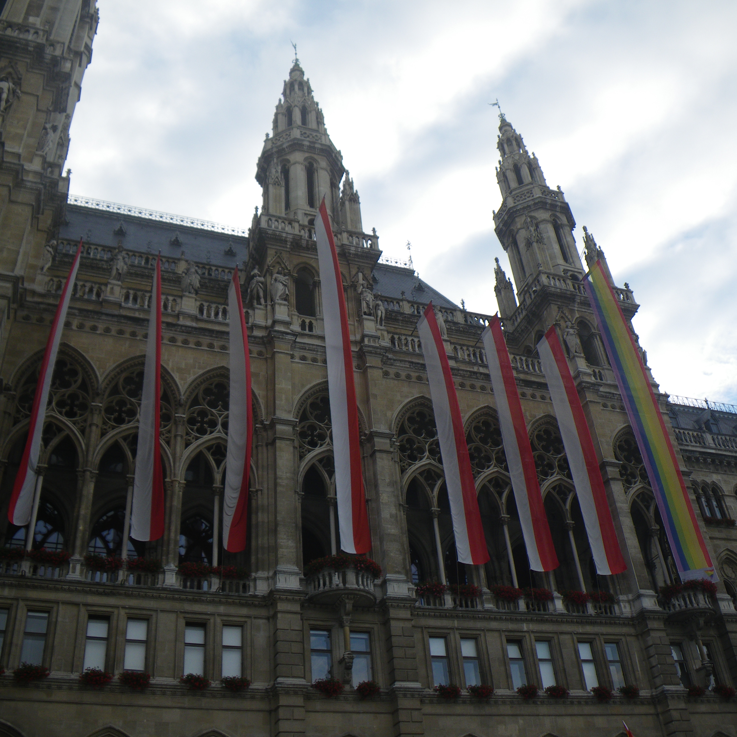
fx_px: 819
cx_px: 353
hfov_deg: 48.4
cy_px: 364
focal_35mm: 34
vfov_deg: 48.4
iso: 50
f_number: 4.2
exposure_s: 1/160
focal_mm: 5
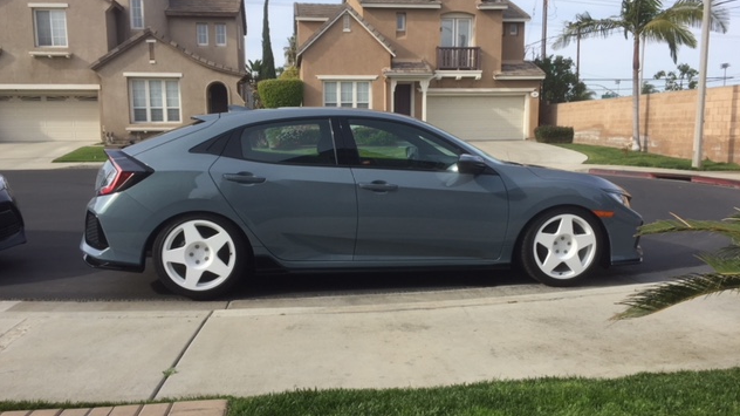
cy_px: 219
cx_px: 370
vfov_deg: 36.6
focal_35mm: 32
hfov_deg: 61.0
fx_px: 628
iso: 32
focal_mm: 4.15
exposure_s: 1/1276
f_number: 2.2
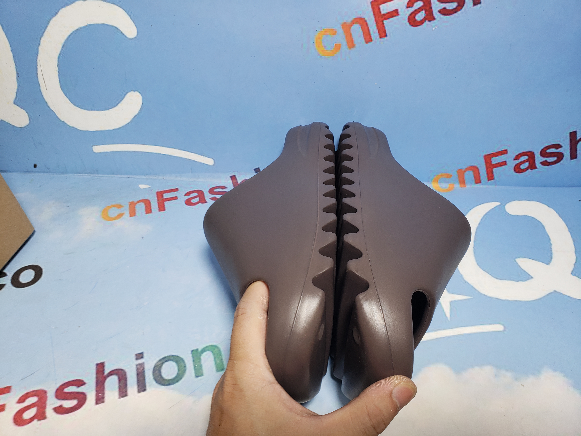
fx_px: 436
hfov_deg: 67.3
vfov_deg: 53.1
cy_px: 218
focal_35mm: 26
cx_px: 290
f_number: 2.4
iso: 50
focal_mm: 4.3
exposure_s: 1/132
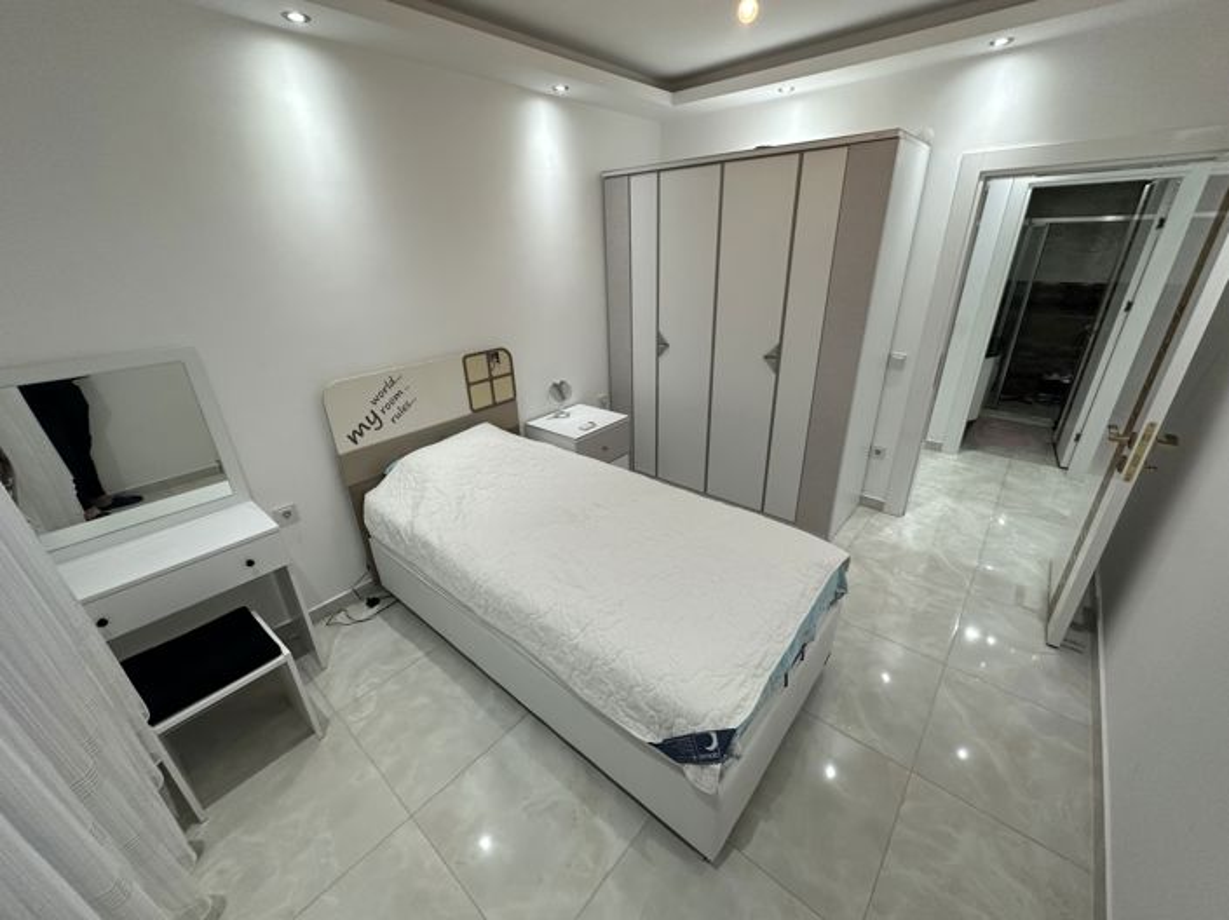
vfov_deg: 85.6
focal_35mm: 14
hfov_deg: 102.1
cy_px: 460
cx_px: 614
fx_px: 497
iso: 200
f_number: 2.2
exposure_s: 1/100
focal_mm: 2.22
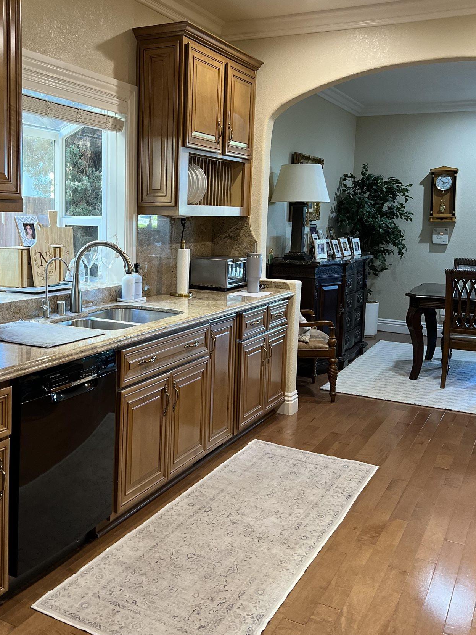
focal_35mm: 36
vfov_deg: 51.2
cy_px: 280
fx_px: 660
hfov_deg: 39.2
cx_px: 159
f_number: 1.5
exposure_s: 1/60
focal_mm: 5.7
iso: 250
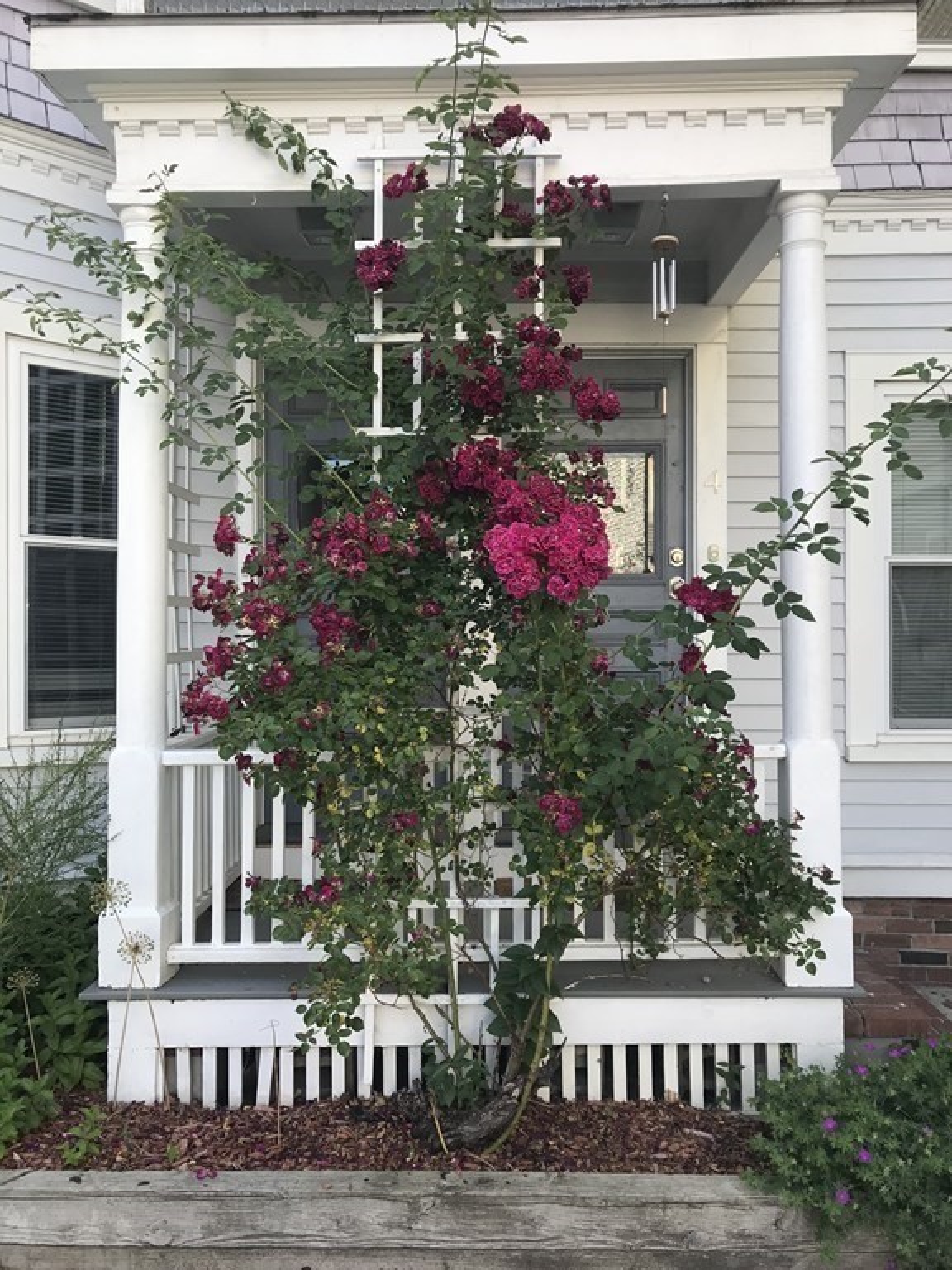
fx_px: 1027
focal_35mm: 28
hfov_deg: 49.7
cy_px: 635
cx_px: 476
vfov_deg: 63.4
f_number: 1.8
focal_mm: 3.99
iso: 20
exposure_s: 1/208
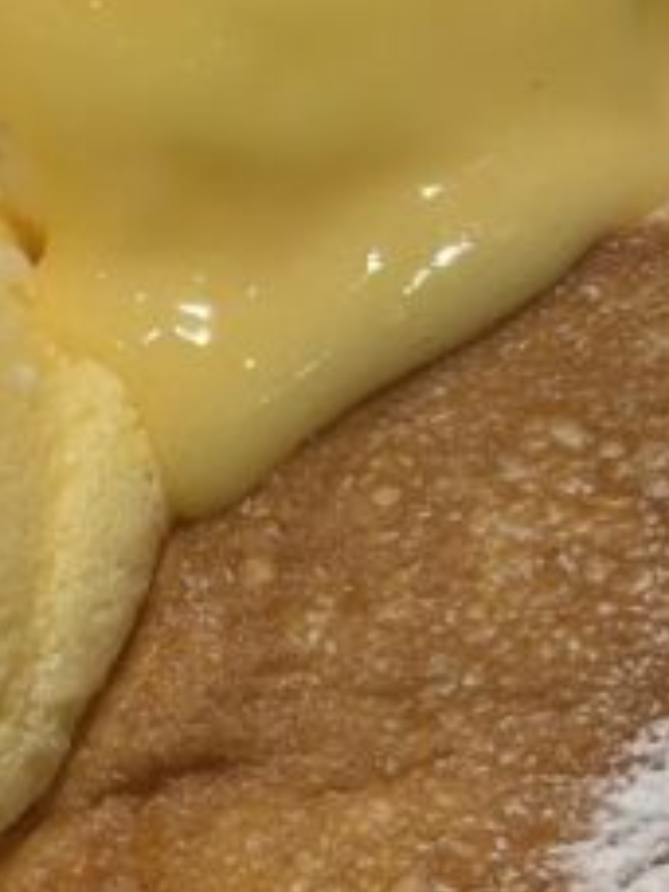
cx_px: 117
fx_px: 5566
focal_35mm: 216
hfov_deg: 6.9
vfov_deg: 9.1
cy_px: 215
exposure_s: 1/133
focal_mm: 6.86
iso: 64
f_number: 1.78
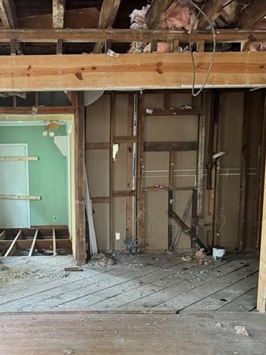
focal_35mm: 39
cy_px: 237
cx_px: 62
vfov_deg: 47.1
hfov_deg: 35.8
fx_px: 400
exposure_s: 1/60
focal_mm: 6.76
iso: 800
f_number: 1.78
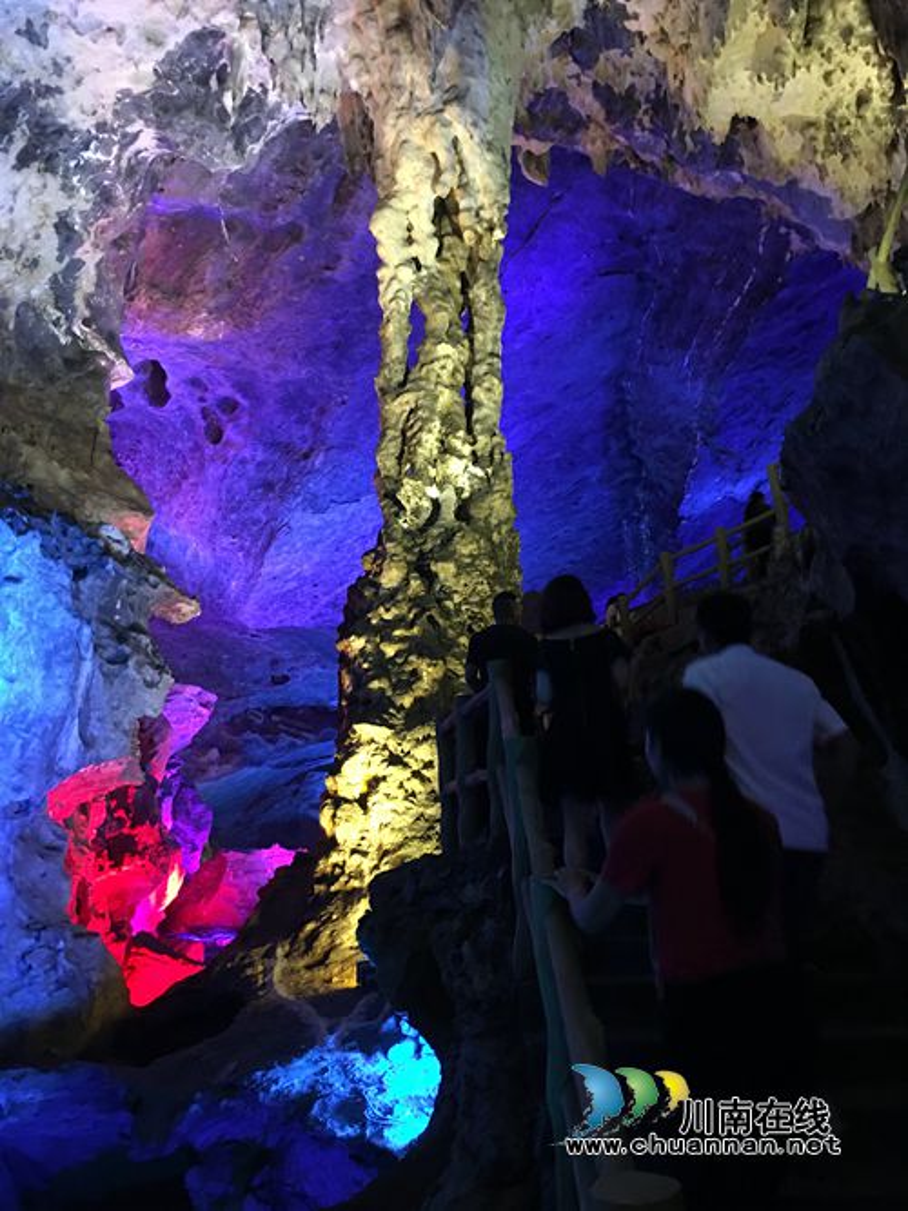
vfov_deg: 61.7
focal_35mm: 29
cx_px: 454
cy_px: 606
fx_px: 1015
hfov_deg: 48.2
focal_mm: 4.15
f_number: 2.2
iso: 80
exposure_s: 1/4
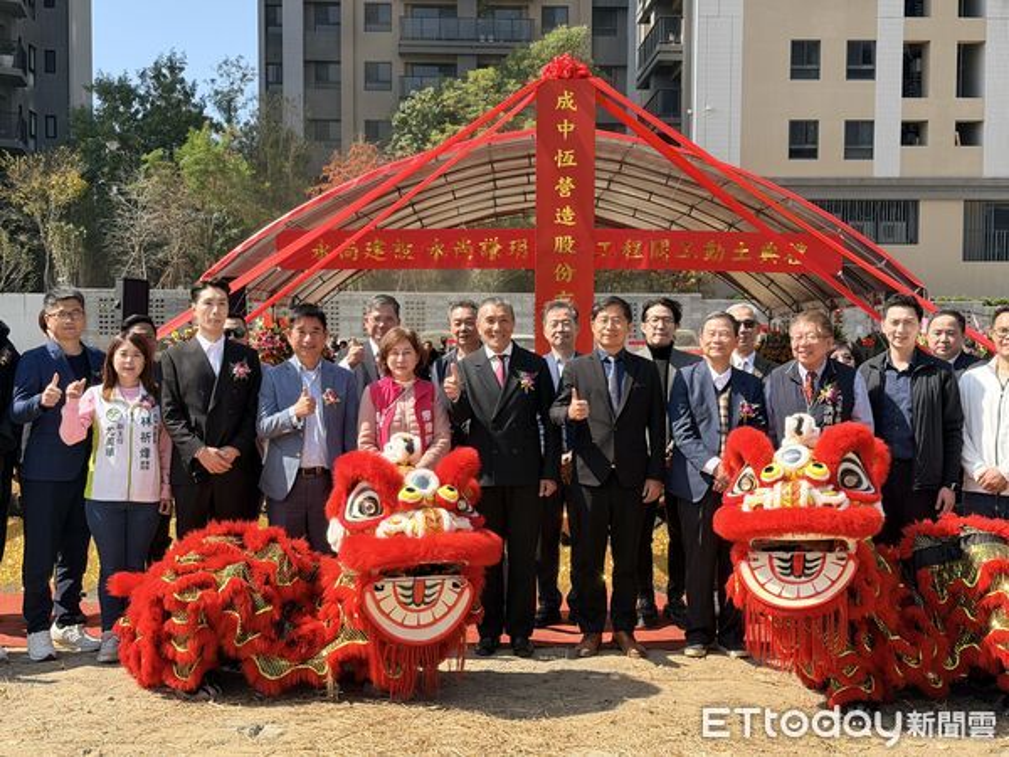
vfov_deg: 30.3
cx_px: 504
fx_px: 1399
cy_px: 378
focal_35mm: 48
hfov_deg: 39.7
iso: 64
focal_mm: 6.76
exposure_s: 1/2146
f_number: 1.78
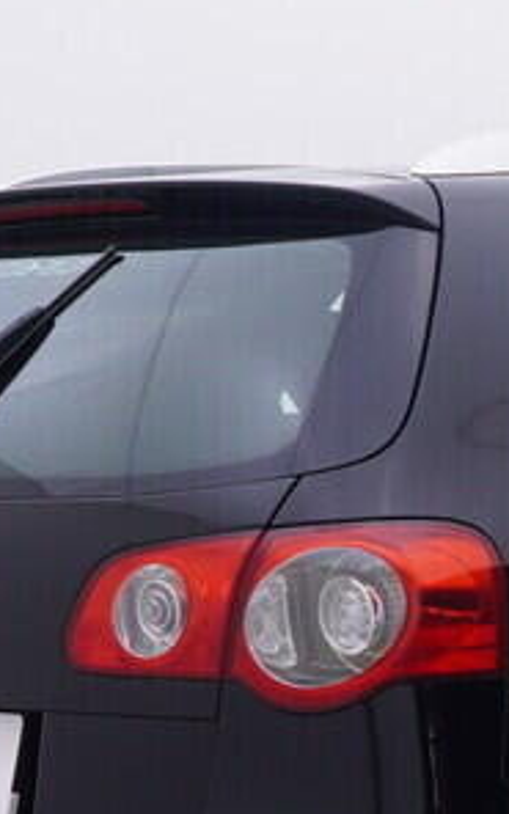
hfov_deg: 10.9
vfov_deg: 18.6
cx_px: 935
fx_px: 2474
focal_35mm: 111
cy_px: 627
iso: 200
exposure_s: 1/80
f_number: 5
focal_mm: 15
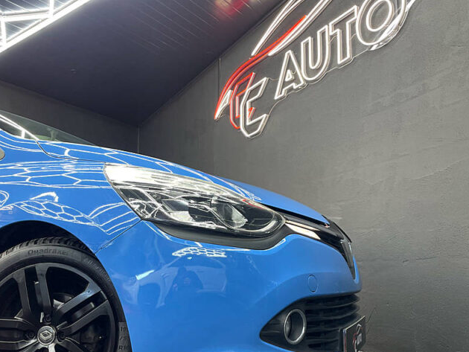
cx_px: 190
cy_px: 217
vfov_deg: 42.7
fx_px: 447
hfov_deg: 55.0
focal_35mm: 33
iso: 80
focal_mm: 4.2
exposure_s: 1/50
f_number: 1.6
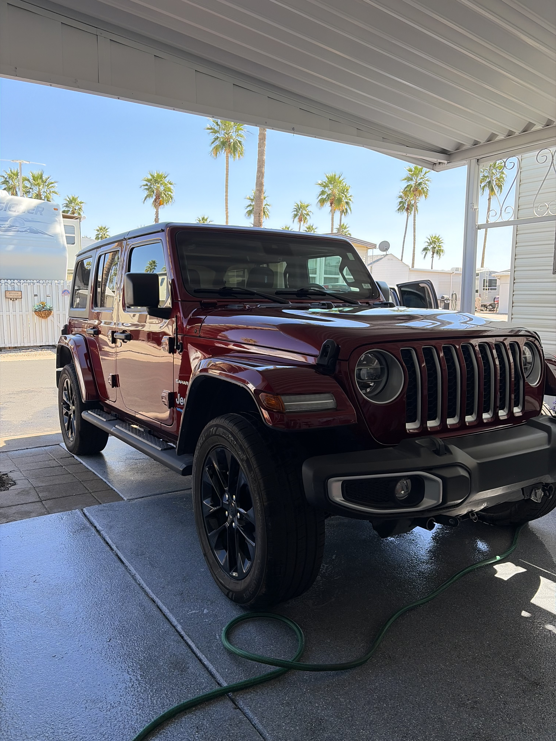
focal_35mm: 26
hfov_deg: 53.1
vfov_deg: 67.3
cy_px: 370
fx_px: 557
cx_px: 278
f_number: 1.6
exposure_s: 1/607
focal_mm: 5.96
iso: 50
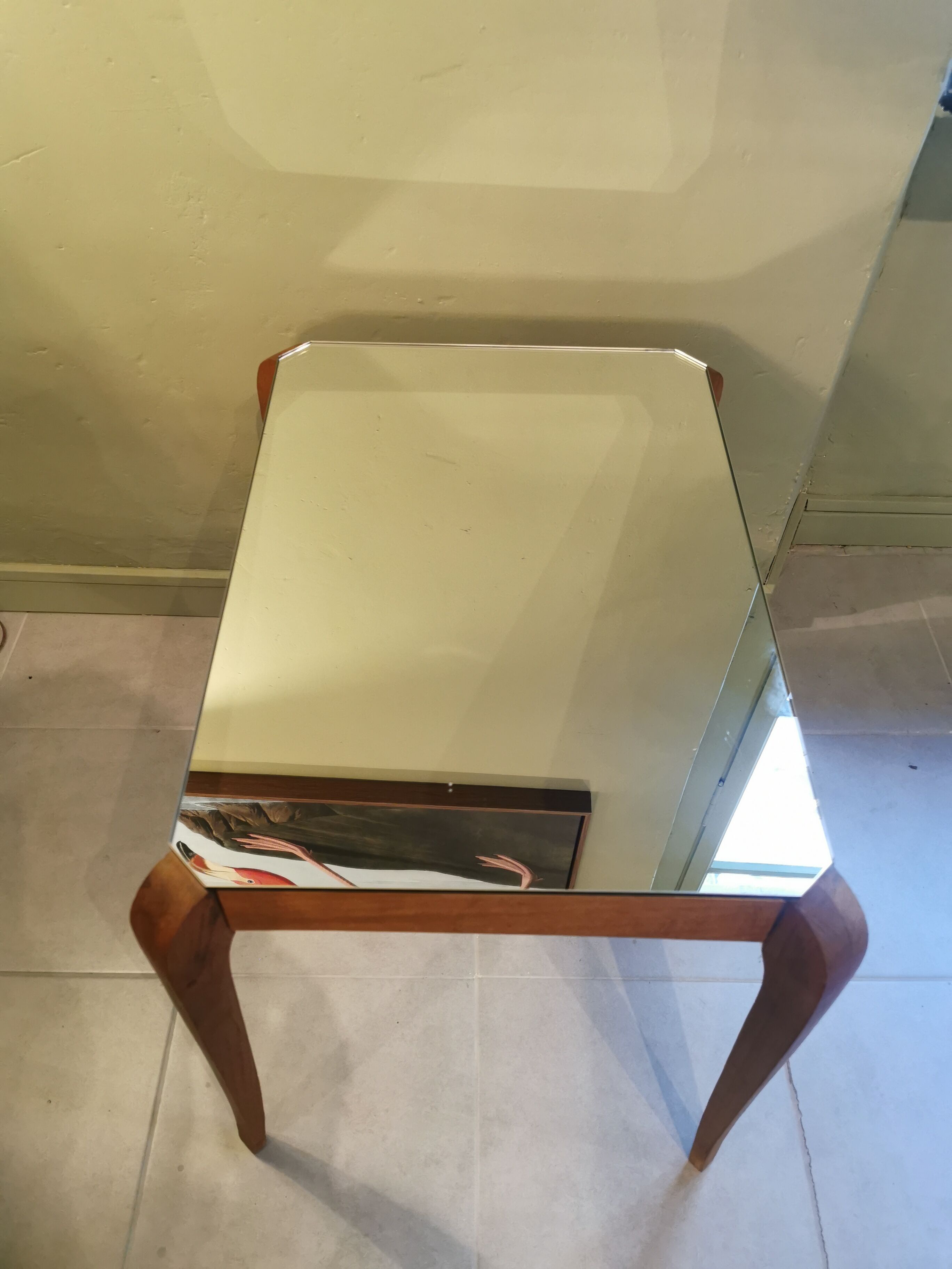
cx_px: 476
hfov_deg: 51.4
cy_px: 634
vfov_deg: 65.3
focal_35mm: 27
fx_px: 990
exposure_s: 1/50
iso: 200
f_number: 1.6
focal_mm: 5.56
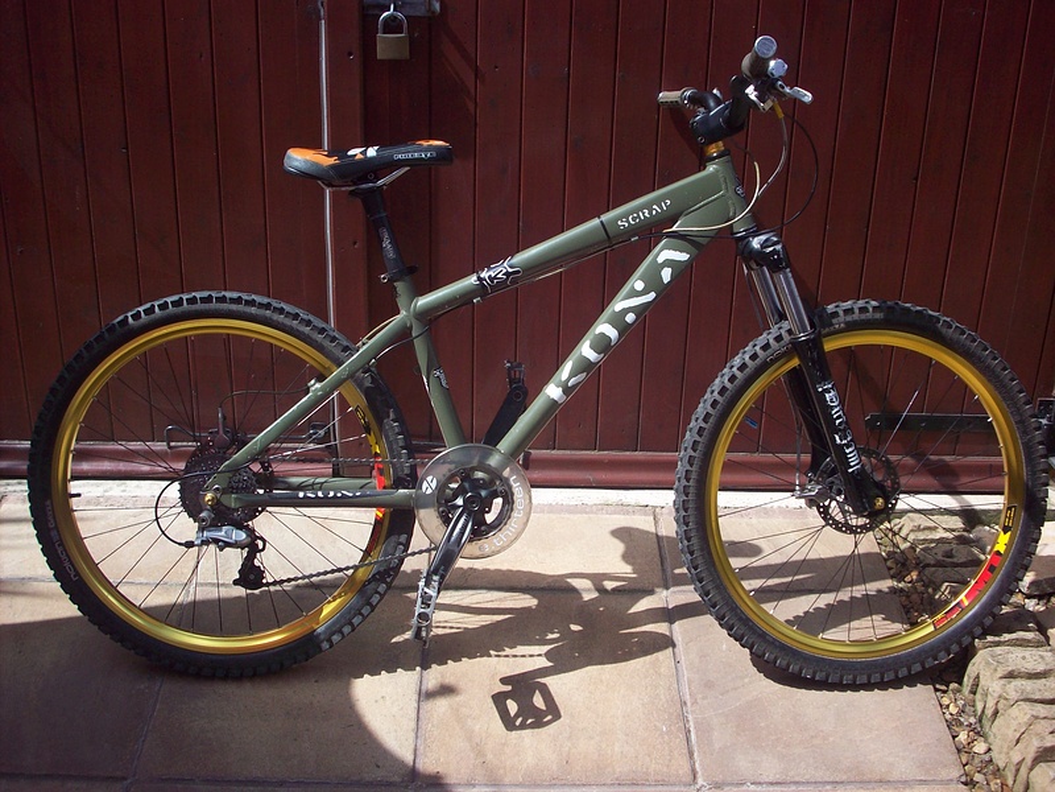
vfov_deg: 38.7
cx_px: 528
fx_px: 1128
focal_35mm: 37
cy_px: 396
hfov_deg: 50.1
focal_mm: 6.2
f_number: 5.6
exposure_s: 1/241
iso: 80
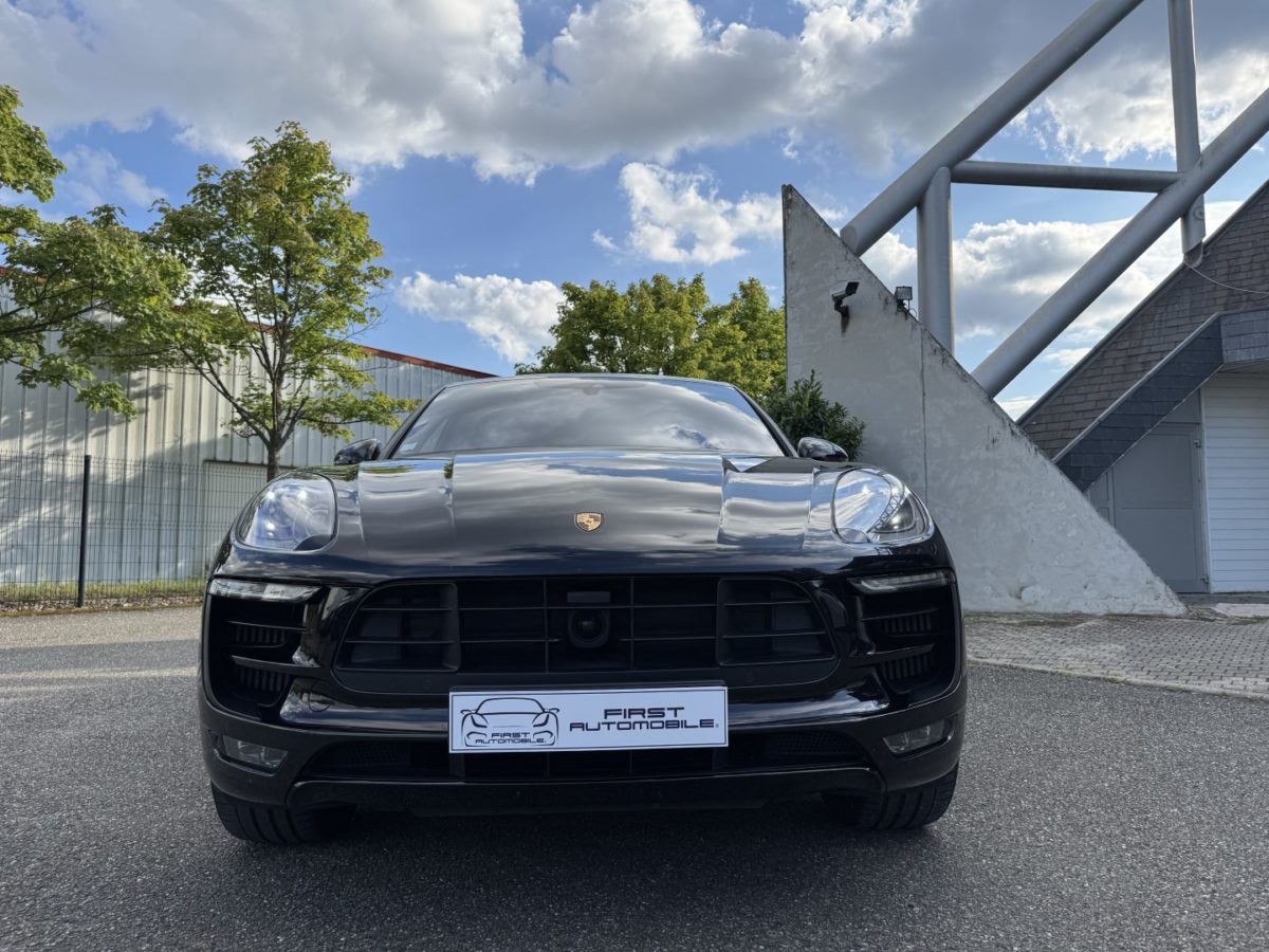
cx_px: 634
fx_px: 880
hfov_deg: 71.6
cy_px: 476
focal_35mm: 24
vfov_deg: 56.8
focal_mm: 6.76
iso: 80
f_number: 1.78
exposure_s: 1/2959
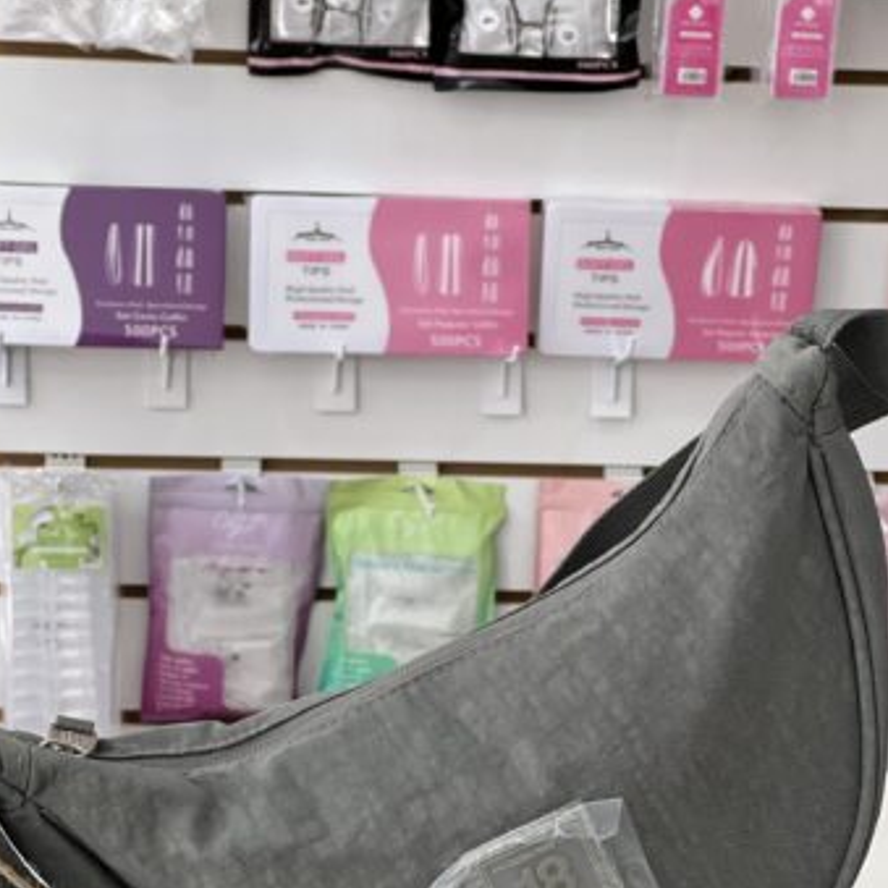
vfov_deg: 16.2
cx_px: 414
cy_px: 646
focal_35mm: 107
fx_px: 3105
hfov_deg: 16.3
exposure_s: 1/121
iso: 160
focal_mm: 9
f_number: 2.8
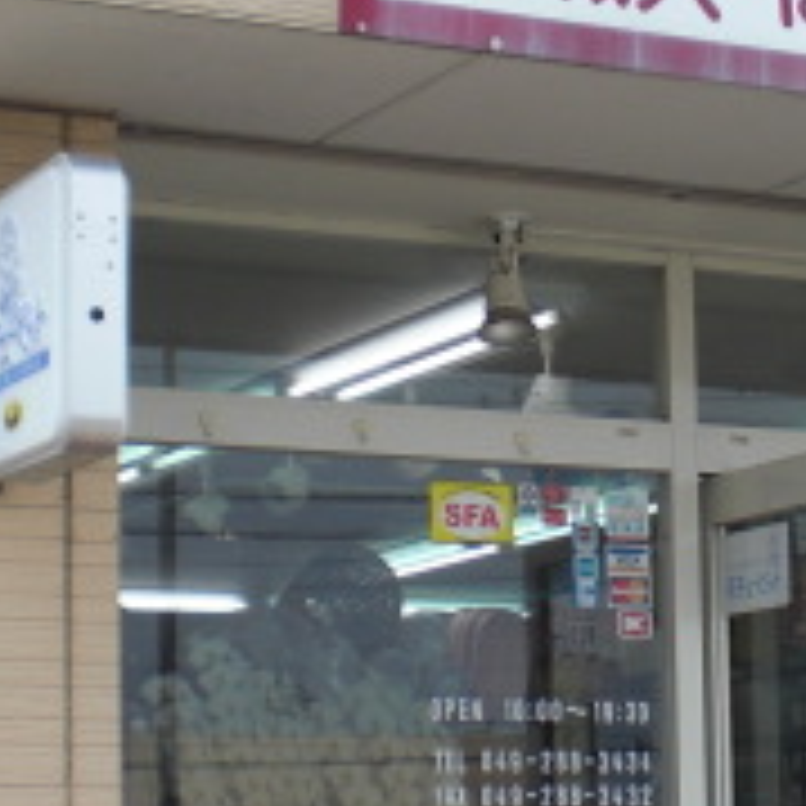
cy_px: 612
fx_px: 3161
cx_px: 770
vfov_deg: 14.5
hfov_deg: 14.3
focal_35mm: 120
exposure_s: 1/500
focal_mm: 6.3
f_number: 3.1
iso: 64
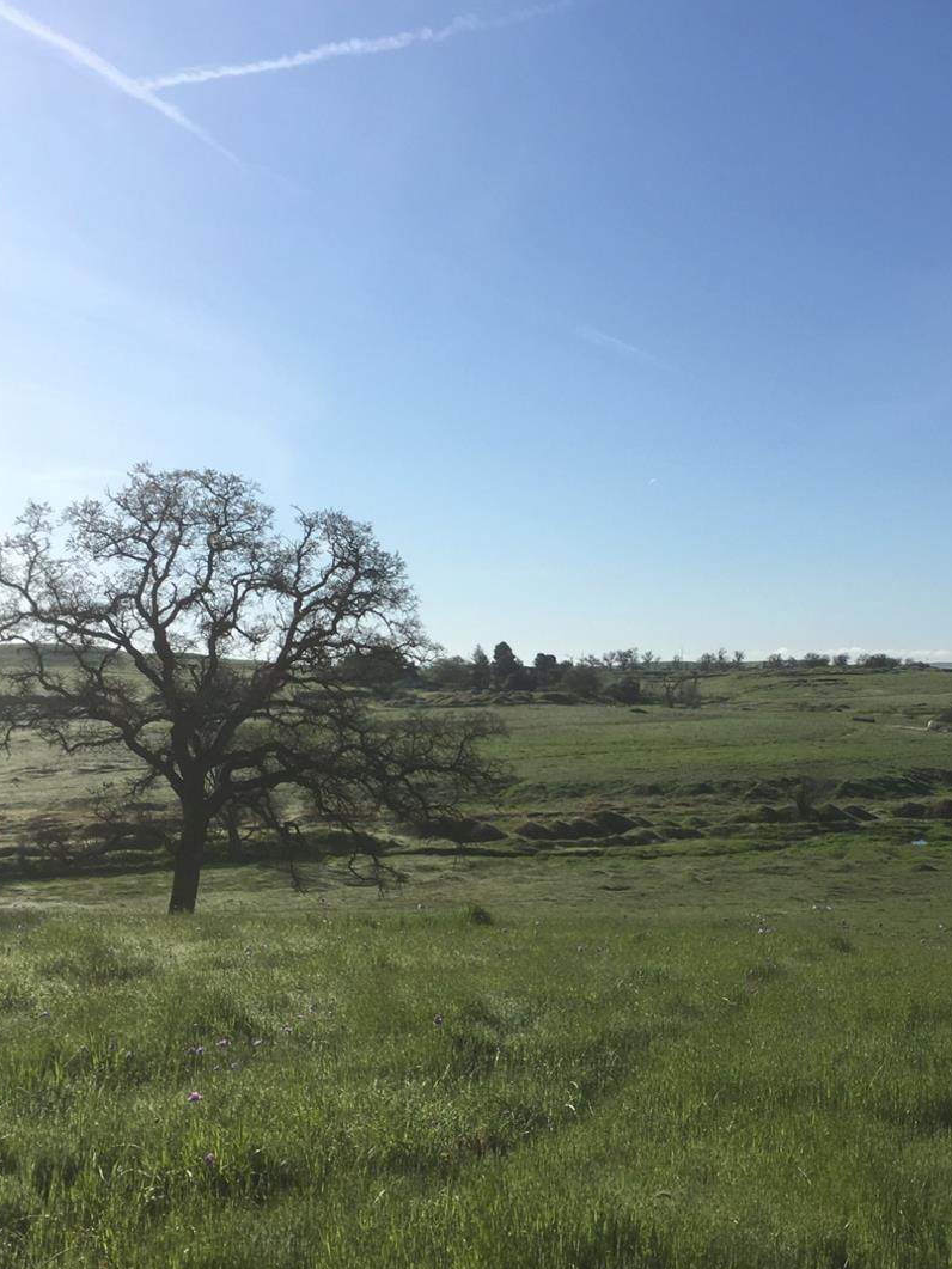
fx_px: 1503
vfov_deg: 45.4
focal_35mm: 41
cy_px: 781
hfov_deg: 35.1
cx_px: 551
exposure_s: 1/2849
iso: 25
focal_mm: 4.15
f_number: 2.2
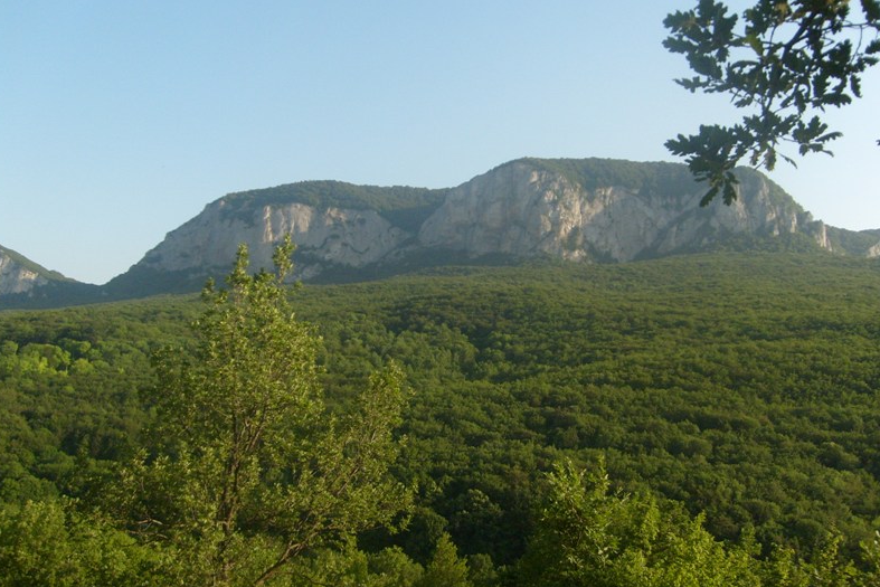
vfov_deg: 35.9
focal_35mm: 37
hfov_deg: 51.9
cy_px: 263
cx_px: 434
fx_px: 905
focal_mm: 5.8
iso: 80
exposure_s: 1/180
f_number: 7.1
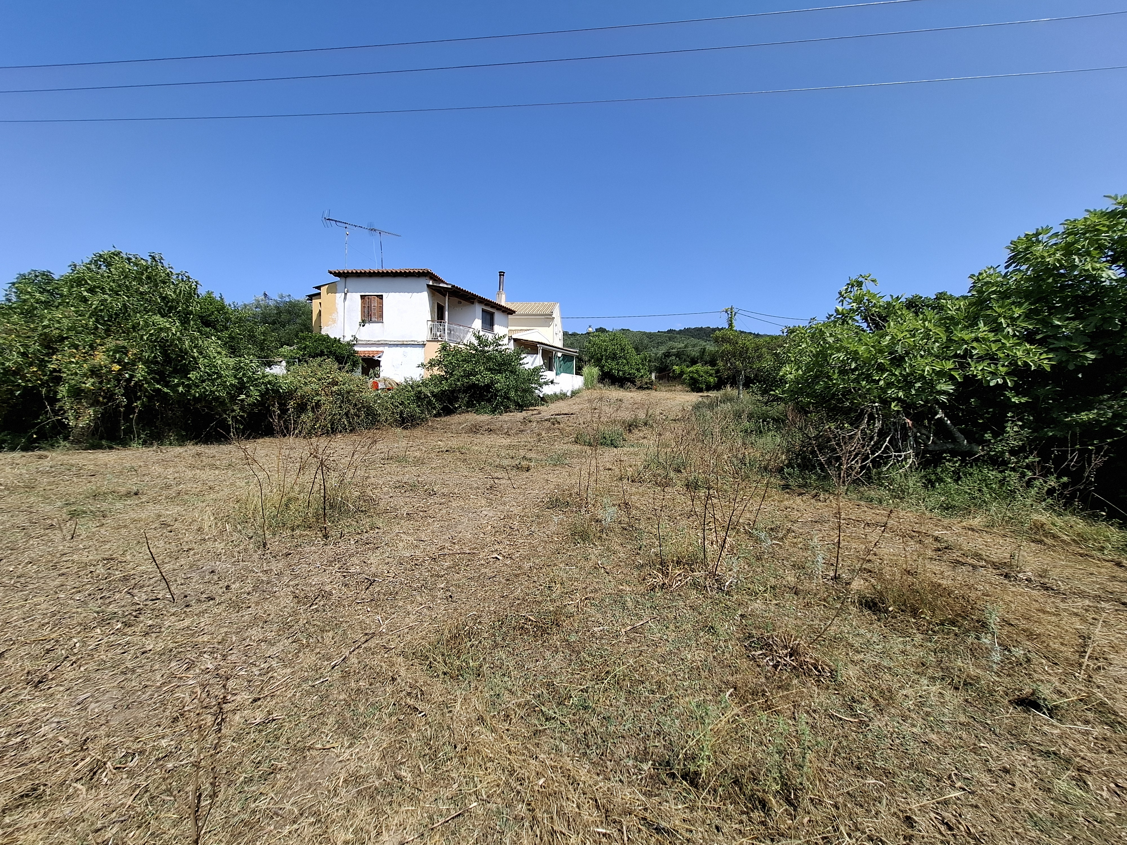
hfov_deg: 106.2
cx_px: 564
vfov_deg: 89.9
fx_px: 423
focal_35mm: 13
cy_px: 422
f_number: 2.2
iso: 40
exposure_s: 1/778
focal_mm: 1.74
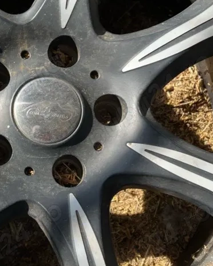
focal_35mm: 73
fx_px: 575
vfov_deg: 26.1
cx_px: 38
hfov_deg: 20.7
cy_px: 124
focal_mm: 5.1
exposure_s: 1/1294
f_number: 1.6
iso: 50
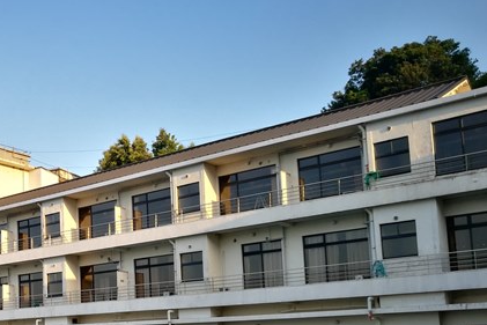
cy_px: 273
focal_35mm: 48
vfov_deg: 27.4
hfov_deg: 39.0
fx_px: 650
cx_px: 78
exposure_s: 1/244
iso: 50
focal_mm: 4.5
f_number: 2.2
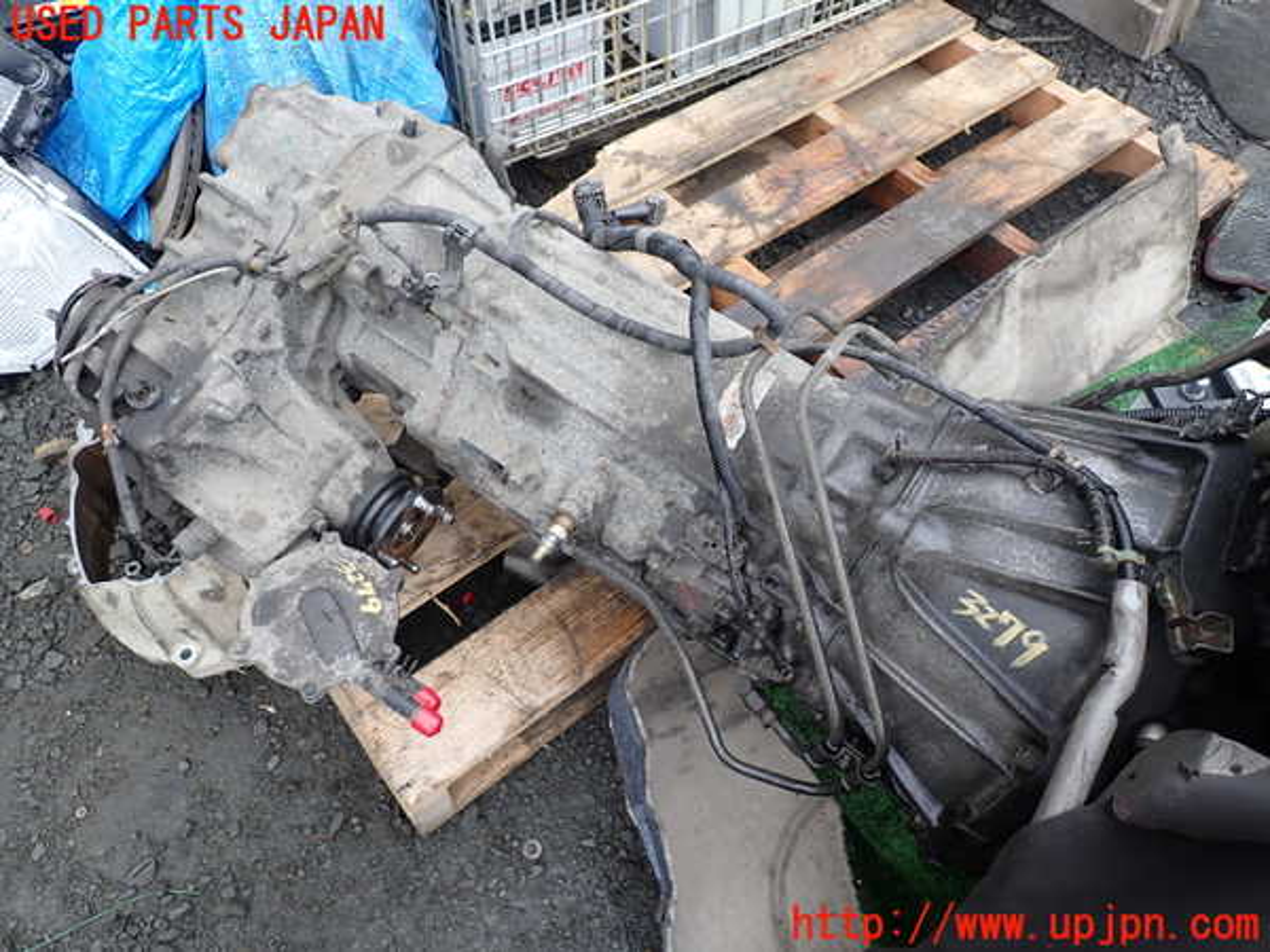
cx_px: 635
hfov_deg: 69.4
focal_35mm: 25
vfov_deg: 54.9
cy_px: 476
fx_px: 917
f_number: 2.8
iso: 100
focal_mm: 4.5
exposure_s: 1/160
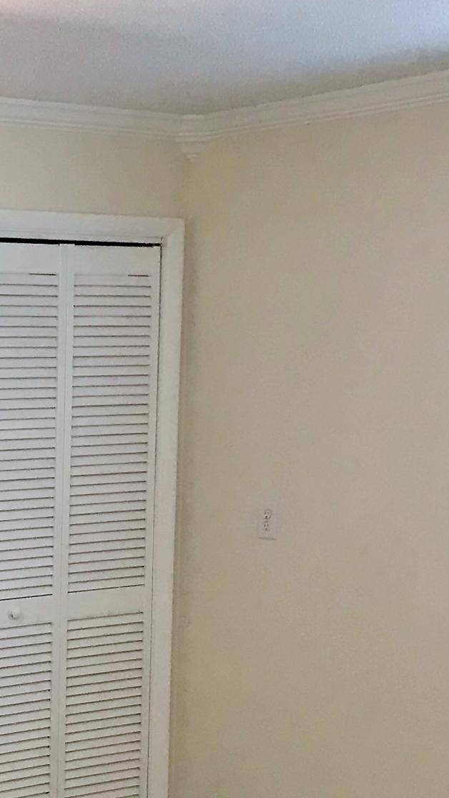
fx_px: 1735
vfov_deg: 25.1
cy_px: 721
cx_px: -232
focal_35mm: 82
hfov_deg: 13.8
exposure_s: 1/30
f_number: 1.8
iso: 40
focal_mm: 3.99
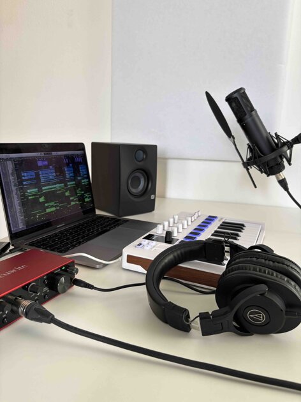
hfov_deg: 53.0
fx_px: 302
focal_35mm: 26
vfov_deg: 67.3
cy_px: 201
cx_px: 150
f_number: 1.6
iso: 125
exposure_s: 1/121
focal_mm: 5.96
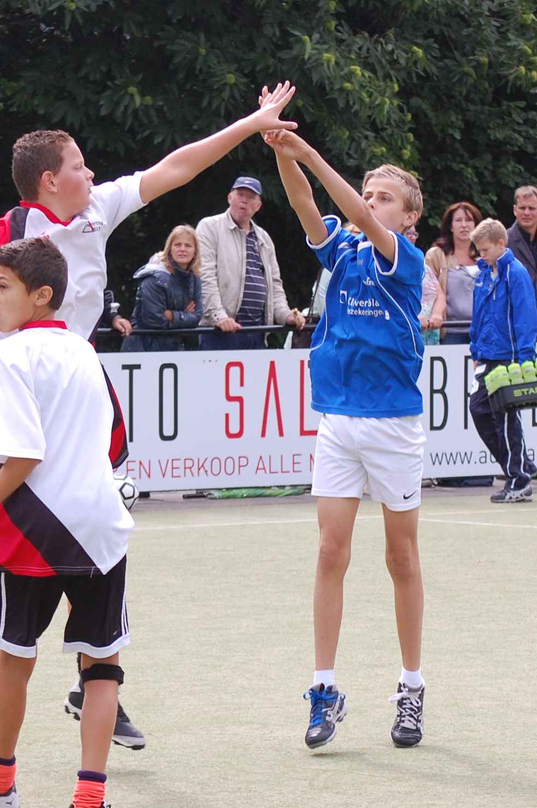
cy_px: 404
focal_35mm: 102
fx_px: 2286
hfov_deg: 13.4
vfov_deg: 20.0
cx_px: 268
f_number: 5.6
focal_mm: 68
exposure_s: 1/500
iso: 250
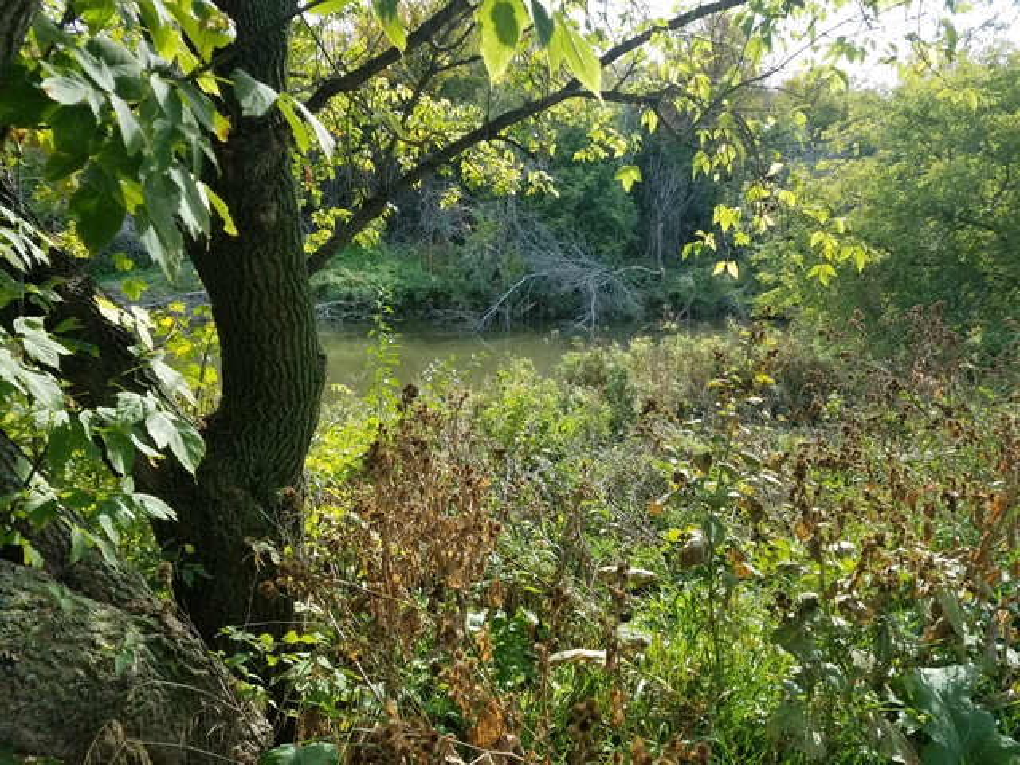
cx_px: 510
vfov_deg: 53.1
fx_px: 766
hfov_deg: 67.3
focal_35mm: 26
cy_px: 382
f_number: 1.7
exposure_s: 1/502
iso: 50
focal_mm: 4.2
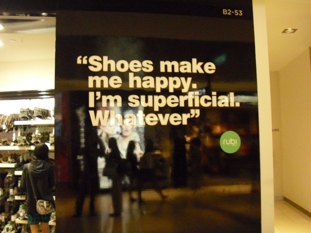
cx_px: 156
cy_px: 116
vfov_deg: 37.7
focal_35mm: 38
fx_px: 341
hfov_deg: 49.0
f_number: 2.8
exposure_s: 1/25
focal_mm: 6.2
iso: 800
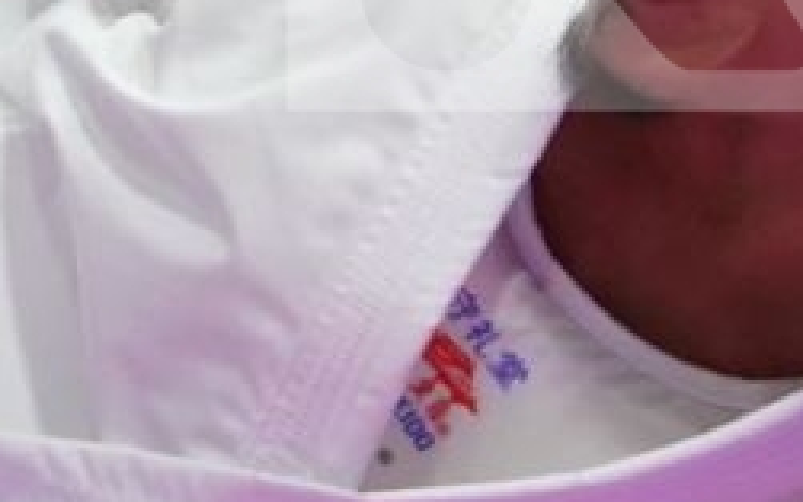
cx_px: -499
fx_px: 56255
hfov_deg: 0.8
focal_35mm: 2570
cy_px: -179
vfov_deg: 0.5
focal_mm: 234
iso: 2500
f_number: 4
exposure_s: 1/1000
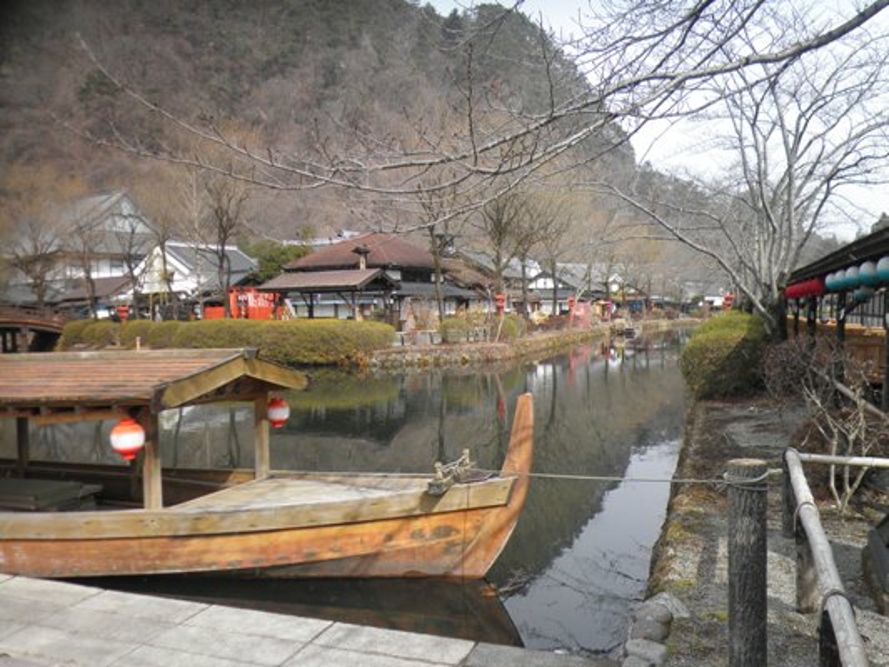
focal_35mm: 26
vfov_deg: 53.1
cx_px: 444
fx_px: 668
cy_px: 334
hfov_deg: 67.3
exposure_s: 1/80
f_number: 7.9
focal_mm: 4.7
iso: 64
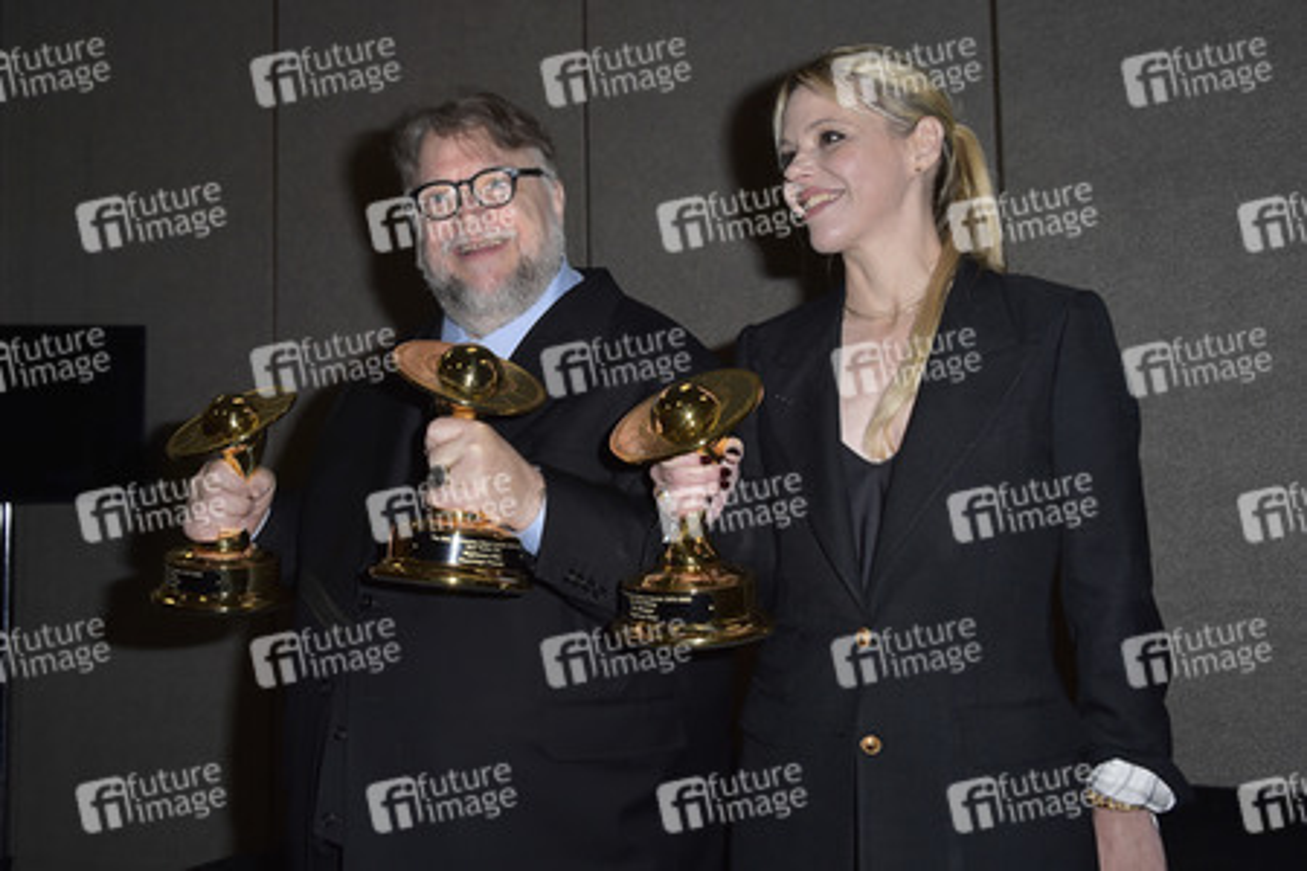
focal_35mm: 36
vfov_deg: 36.9
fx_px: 1307
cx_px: 654
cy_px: 436
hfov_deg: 53.1
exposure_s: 1/250
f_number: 6.3
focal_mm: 36
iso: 400
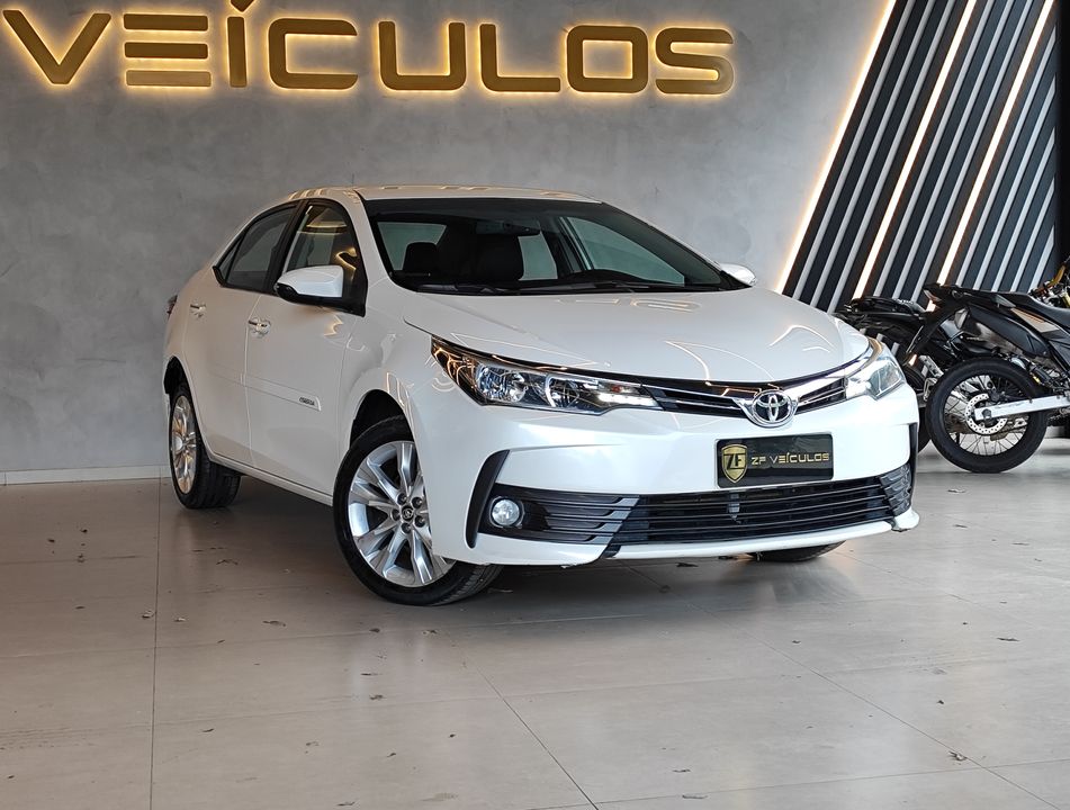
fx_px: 744
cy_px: 405
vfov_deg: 57.1
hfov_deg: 71.4
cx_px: 535
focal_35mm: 24
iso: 160
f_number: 1.89
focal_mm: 5.89
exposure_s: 1/120
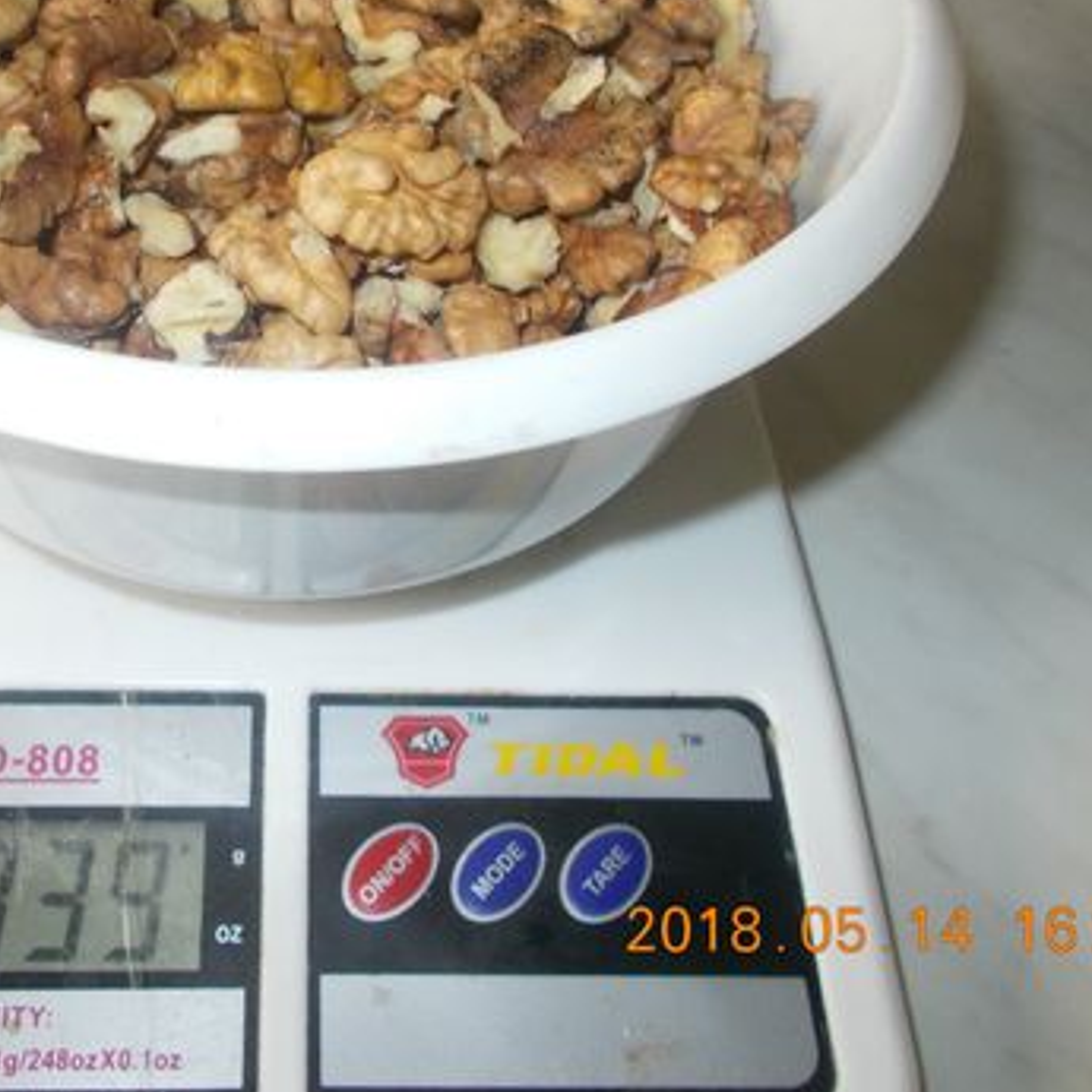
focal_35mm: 40
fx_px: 1428
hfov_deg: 41.1
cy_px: 386
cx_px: 329
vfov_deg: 41.4
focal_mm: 4.6
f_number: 3.2
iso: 200
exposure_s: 1/25
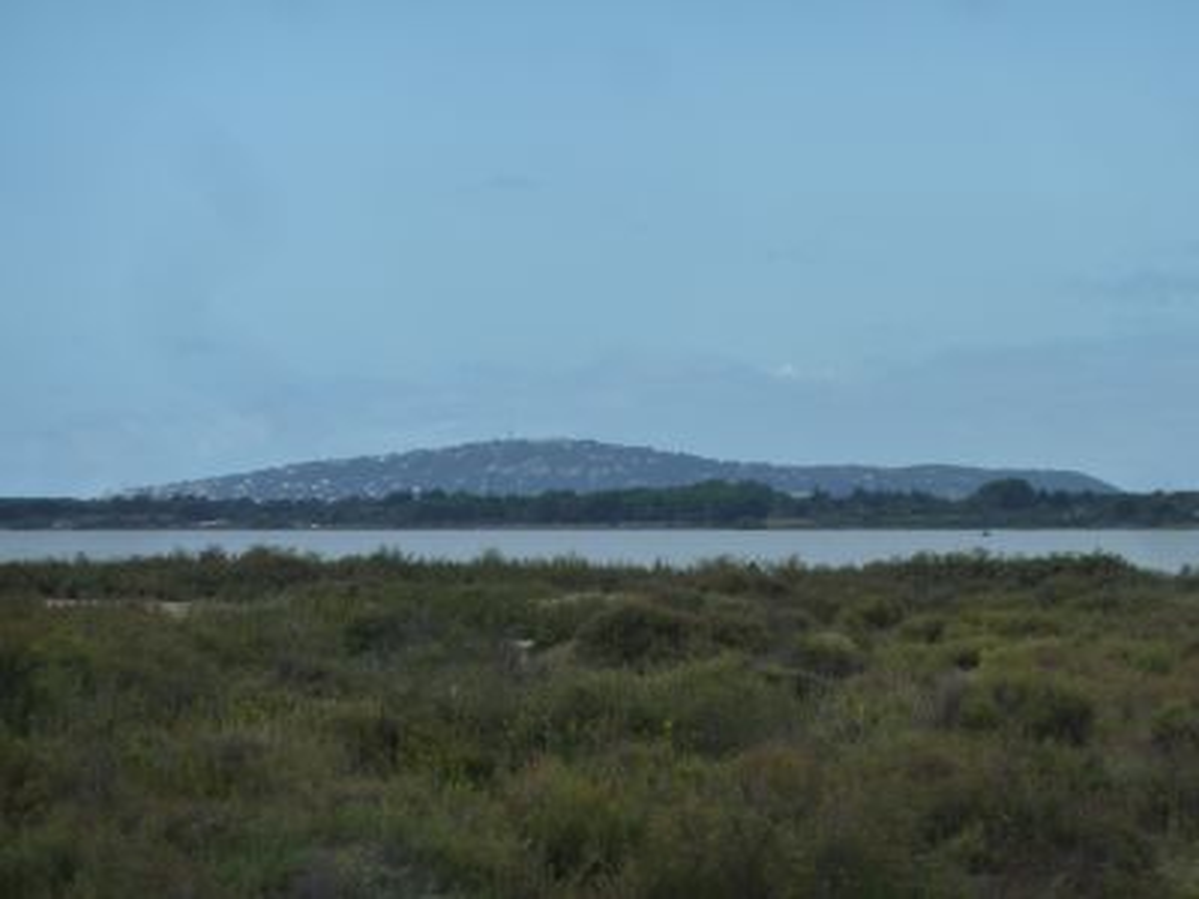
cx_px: 600
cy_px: 450
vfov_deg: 5.7
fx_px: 9006
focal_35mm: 260
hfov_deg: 7.6
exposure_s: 1/500
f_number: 4.7
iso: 125
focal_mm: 42.6
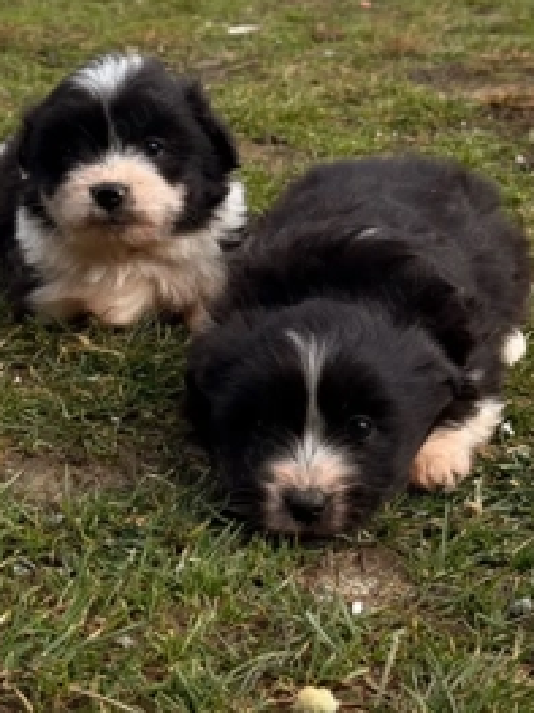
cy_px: 323
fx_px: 1503
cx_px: 247
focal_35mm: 73
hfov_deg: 20.1
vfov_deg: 26.7
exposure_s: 1/2146
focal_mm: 6.76
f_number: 1.78
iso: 64
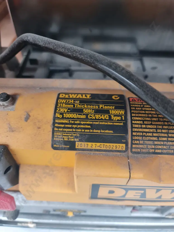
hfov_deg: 54.9
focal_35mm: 25
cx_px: 87
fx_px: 168
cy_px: 116
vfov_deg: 69.4
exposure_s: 1/50
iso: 320
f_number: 1.8
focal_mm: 7
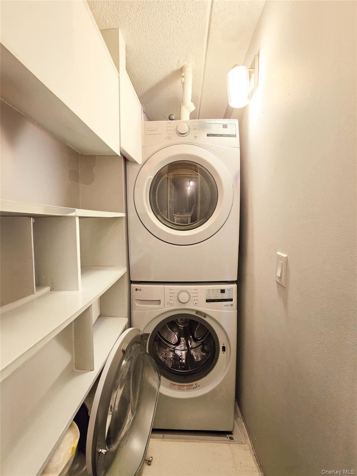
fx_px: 179
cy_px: 238
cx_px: 178
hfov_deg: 89.9
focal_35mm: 13
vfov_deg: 106.2
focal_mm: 2.2
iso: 160
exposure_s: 1/60
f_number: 2.2
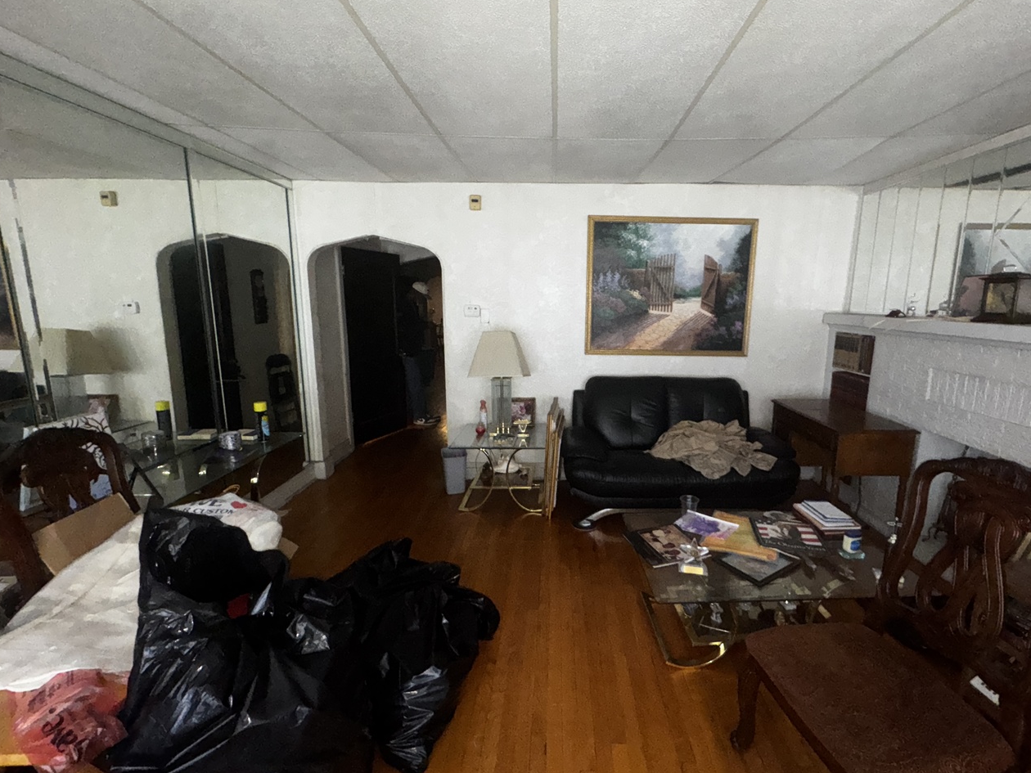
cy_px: 380
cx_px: 561
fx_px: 477
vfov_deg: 78.1
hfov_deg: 94.3
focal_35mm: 16
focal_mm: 2.22
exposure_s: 1/60
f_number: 2.2
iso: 250
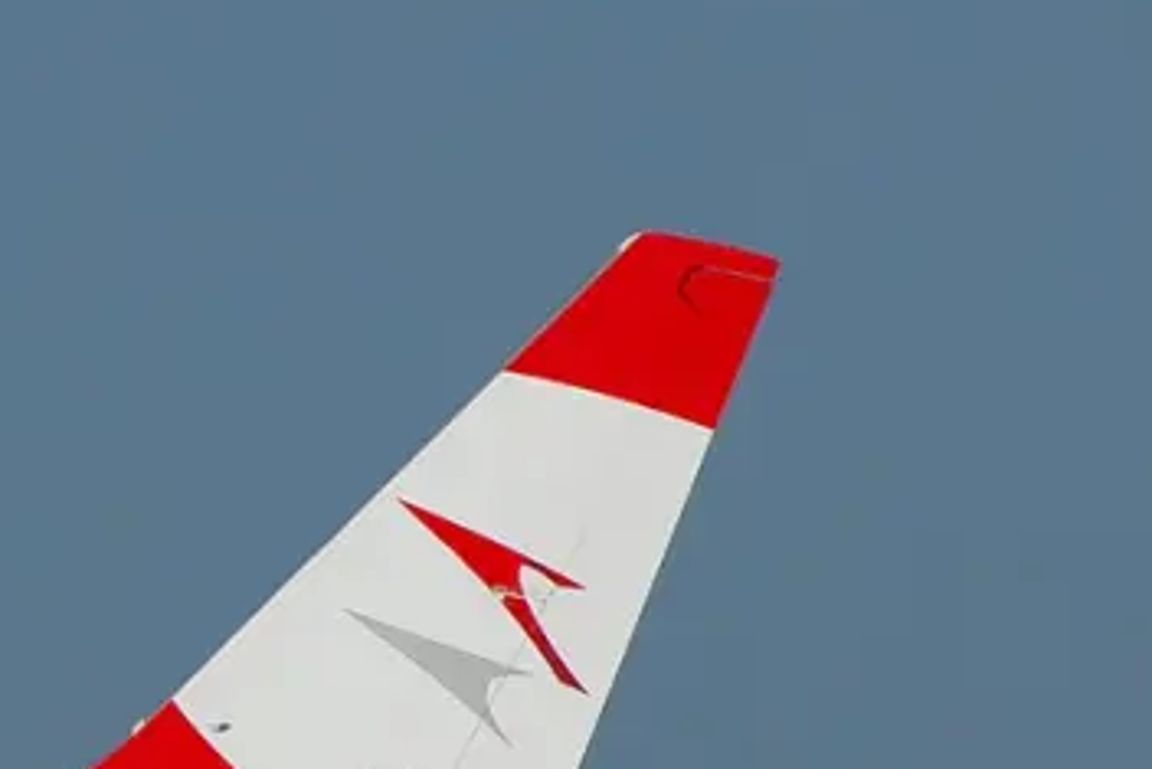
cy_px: 915
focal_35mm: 1179
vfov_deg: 1.2
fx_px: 37742
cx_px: -501
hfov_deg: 1.7
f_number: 8
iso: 125
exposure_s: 1/1500
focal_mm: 270
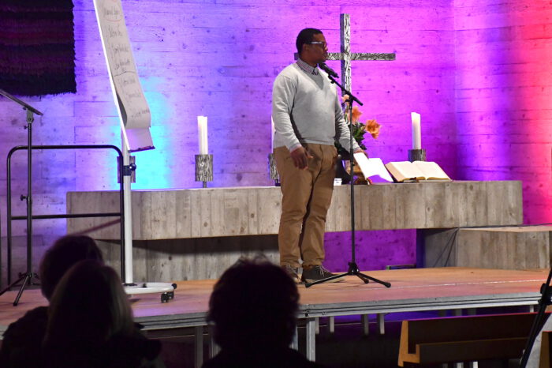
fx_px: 1716
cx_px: 276
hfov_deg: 18.3
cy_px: 184
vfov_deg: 12.2
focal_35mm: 112
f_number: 5
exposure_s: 1/100
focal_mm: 75
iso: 3200
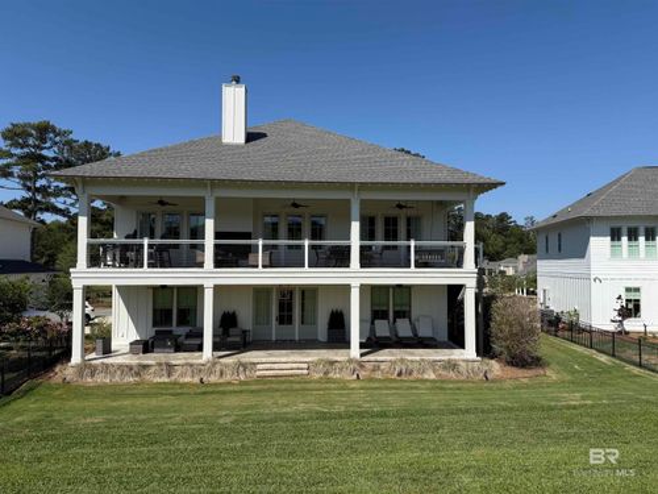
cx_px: 329
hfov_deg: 71.6
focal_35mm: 24
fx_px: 456
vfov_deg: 56.8
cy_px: 247
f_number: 1.78
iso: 80
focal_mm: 6.76
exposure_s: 1/6711
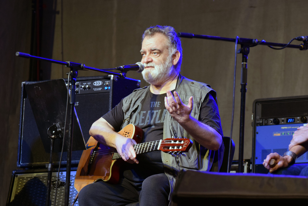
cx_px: 154
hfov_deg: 9.5
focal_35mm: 218
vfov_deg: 6.3
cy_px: 103
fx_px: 1861
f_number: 4.8
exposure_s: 1/125
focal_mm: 145
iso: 1800
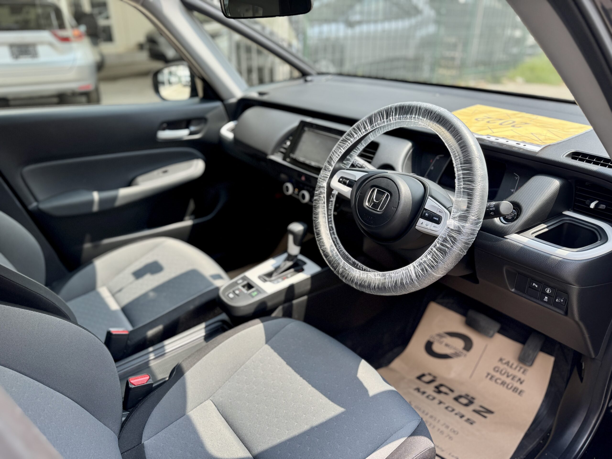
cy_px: 230
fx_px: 424
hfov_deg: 71.6
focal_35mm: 24
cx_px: 306
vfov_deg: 56.8
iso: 80
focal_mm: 6.76
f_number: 1.78
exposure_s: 1/567
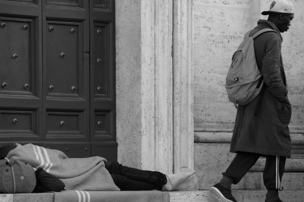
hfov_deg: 6.9
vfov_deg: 4.6
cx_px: 152
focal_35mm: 300
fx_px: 2533
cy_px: 101
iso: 800
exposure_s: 1/100
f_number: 6.3
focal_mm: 200
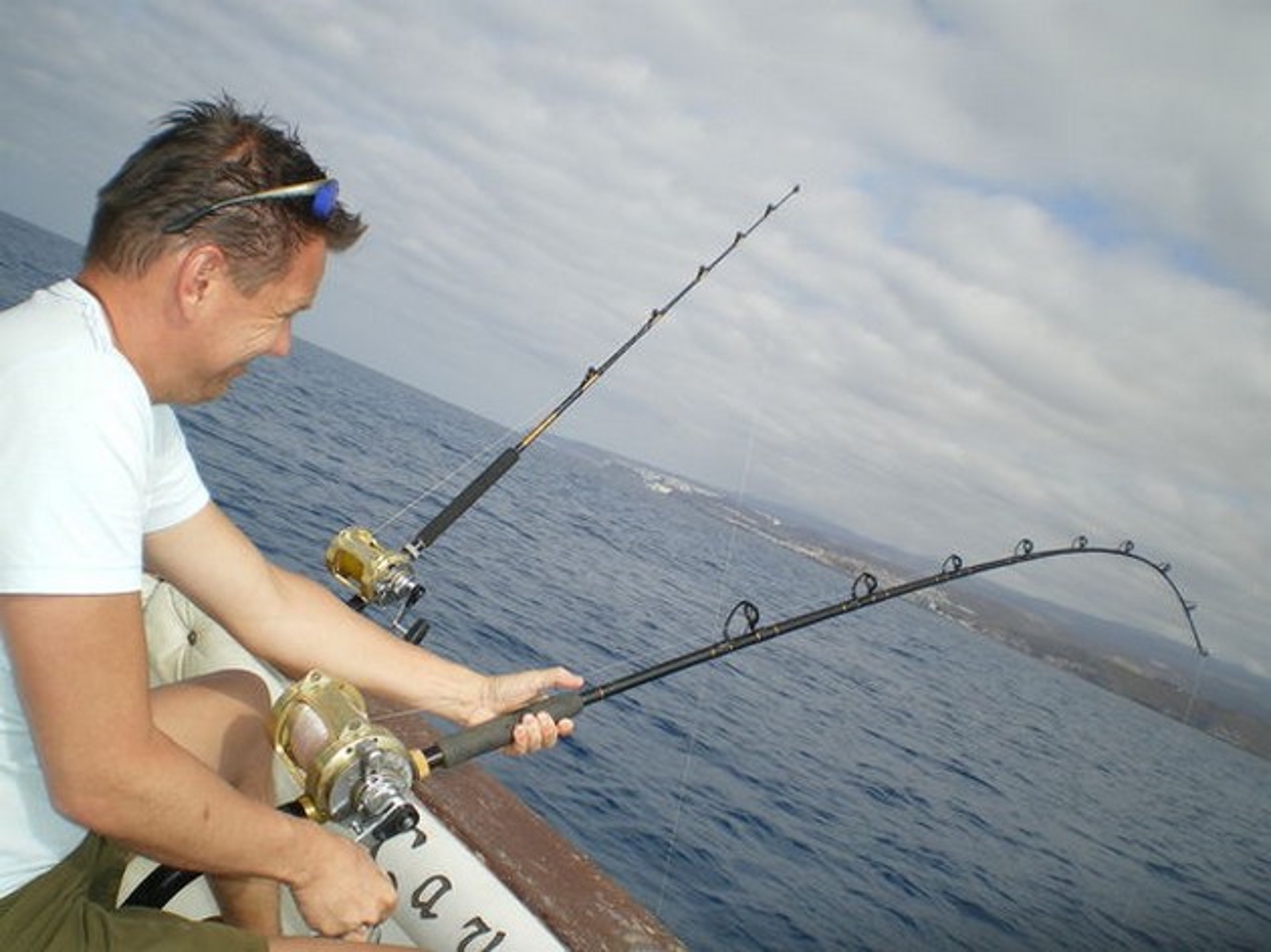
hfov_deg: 51.4
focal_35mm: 36
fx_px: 1321
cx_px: 636
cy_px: 476
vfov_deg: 39.6
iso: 50
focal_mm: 6.3
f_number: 4.6
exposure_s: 1/500
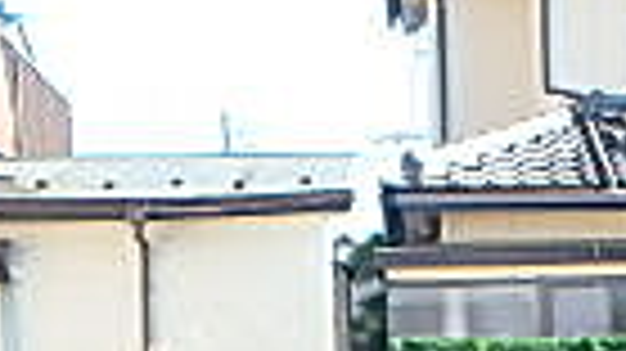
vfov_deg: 11.1
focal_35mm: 105
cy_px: 518
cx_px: 797
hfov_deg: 19.0
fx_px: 1742
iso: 125
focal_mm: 3.7
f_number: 3.5
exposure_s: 1/200
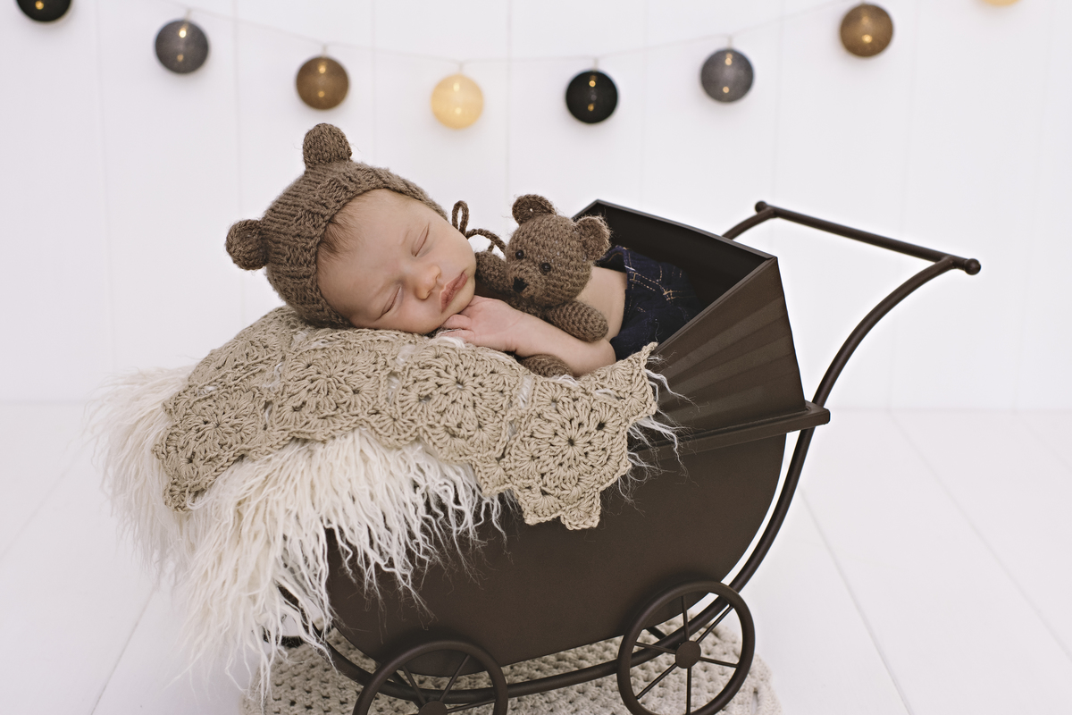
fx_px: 1563
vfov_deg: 25.8
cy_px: 358
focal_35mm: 52
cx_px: 536
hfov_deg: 37.9
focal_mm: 35
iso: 400
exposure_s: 1/160
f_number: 3.5
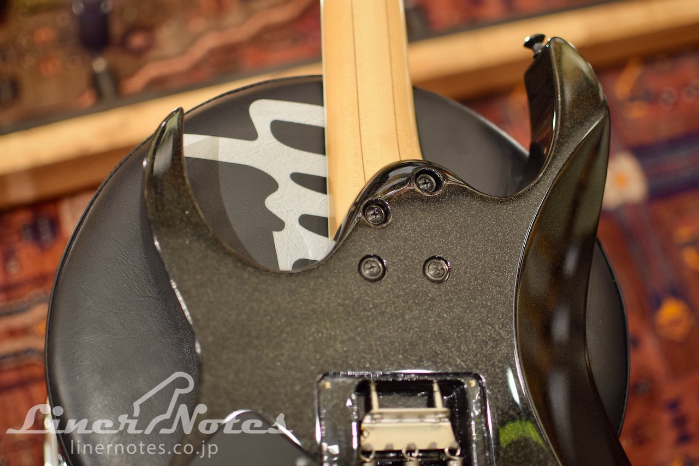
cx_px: 350
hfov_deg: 37.8
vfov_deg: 25.8
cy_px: 233
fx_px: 1020
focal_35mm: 52
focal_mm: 35
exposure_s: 1/125
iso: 400
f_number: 1.8
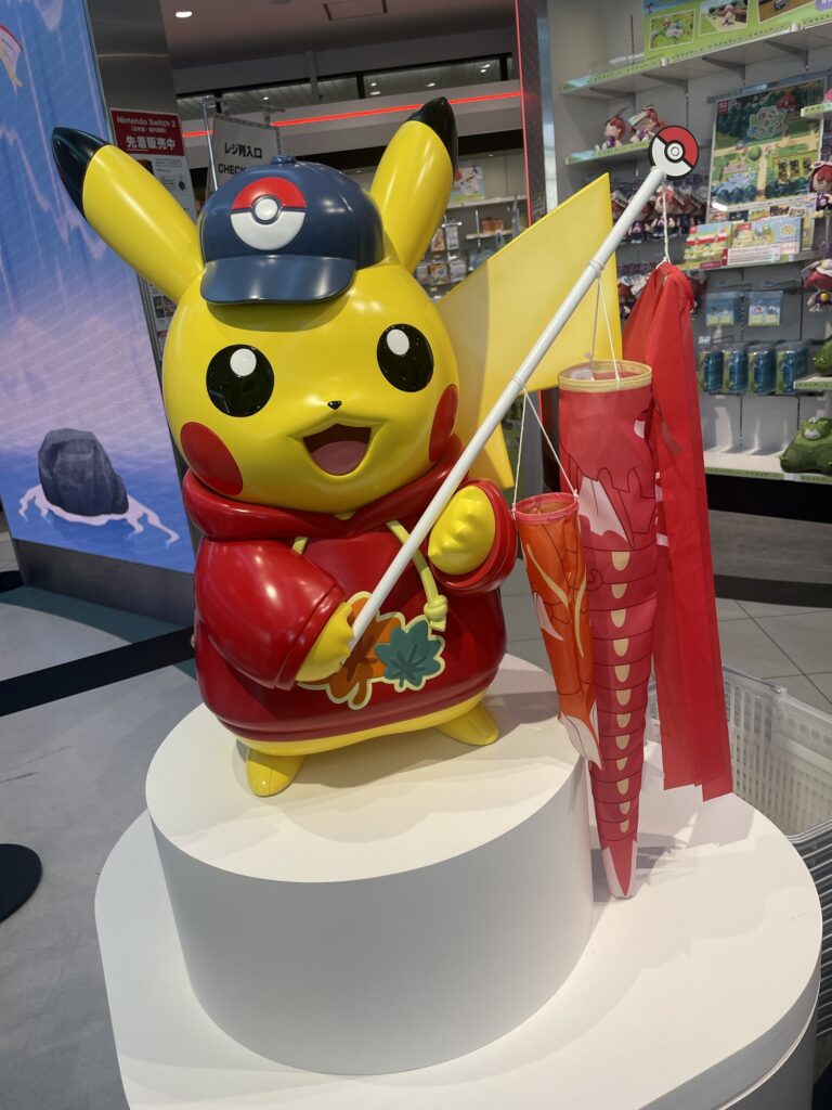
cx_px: 416
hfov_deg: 53.1
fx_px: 833
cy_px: 555
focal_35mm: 26
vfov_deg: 67.3
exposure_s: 1/292
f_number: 1.6
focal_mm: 4.2
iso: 32
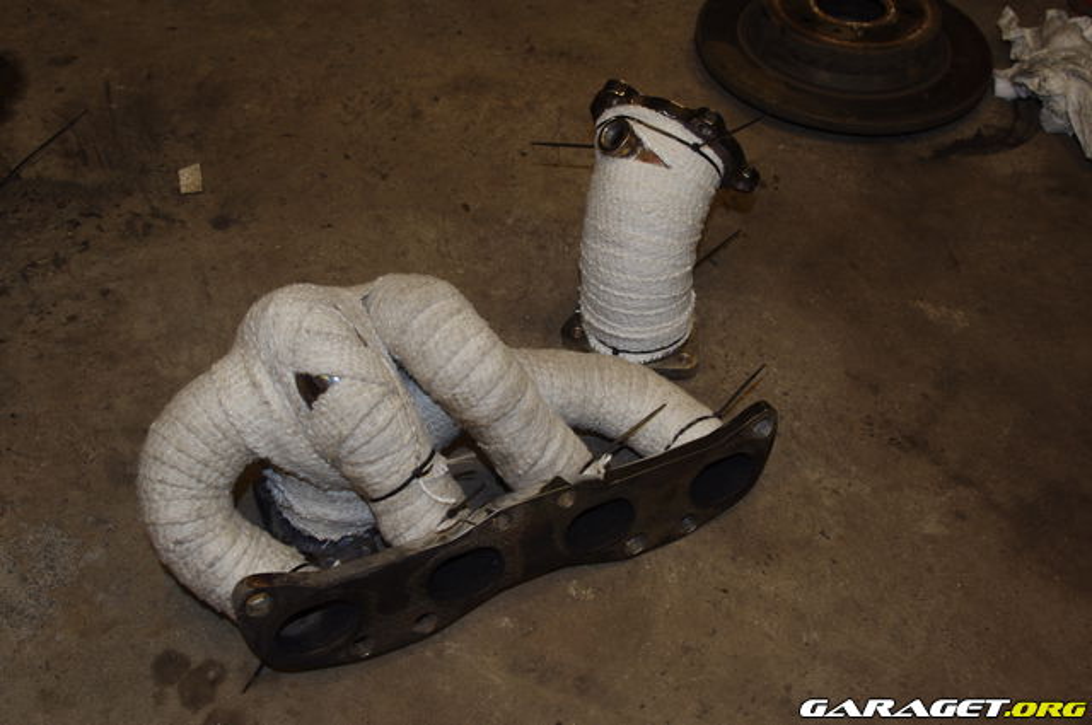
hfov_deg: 53.2
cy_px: 362
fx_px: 1091
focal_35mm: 36
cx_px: 546
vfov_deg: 36.8
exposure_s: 1/20
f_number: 7.1
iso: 400
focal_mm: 24.38
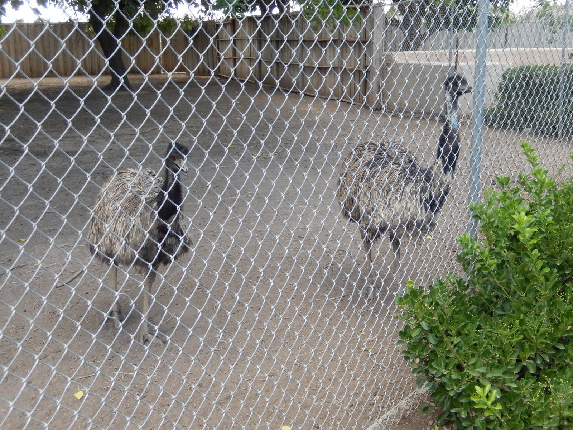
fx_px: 679
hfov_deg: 45.8
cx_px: 286
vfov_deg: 35.1
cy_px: 215
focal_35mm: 41
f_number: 4.2
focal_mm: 7.3
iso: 360
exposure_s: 1/250
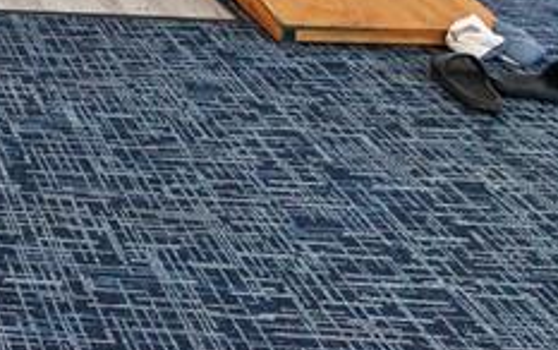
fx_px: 1157
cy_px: -472
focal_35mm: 76
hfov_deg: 20.8
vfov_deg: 13.2
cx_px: -382
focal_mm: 16
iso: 1000
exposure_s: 1/60
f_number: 7.1
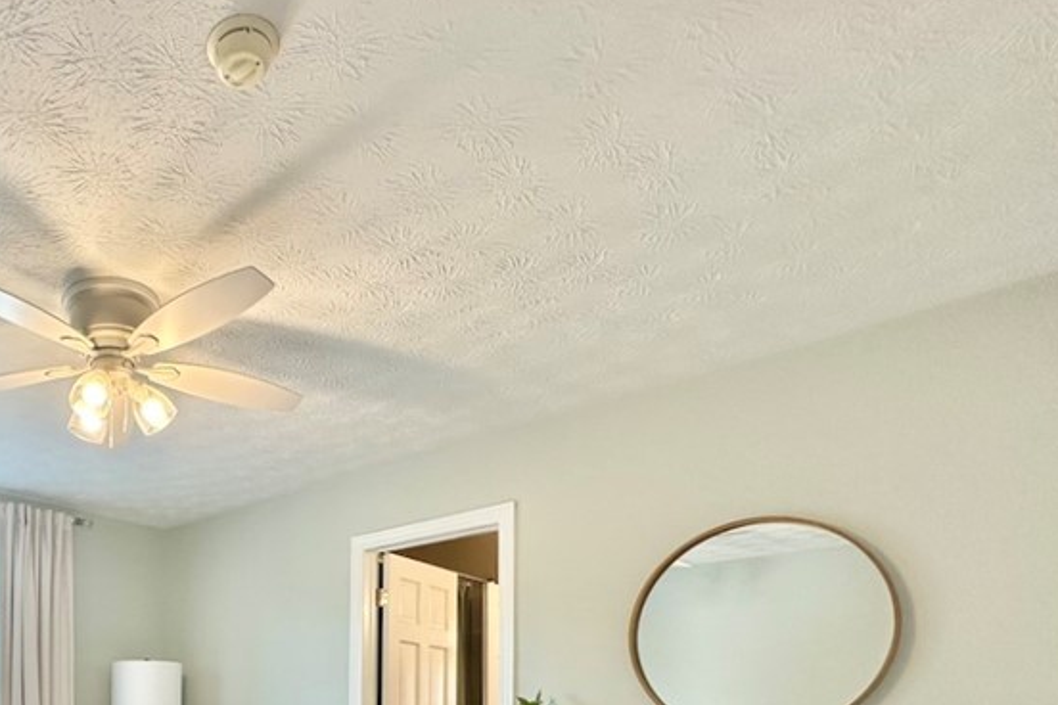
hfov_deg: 60.6
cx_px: 178
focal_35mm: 27
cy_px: 709
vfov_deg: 41.5
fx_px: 793
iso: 125
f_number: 2.2
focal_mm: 2.22
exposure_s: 1/120
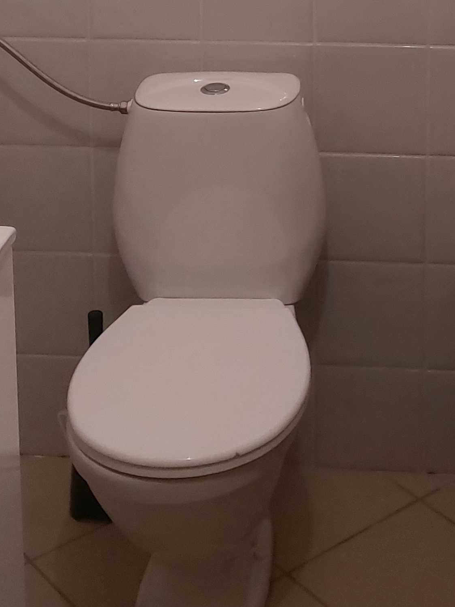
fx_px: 1297
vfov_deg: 24.2
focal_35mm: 74
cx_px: 349
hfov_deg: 19.7
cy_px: -94
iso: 250
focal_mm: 5.23
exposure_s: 1/100
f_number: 1.8
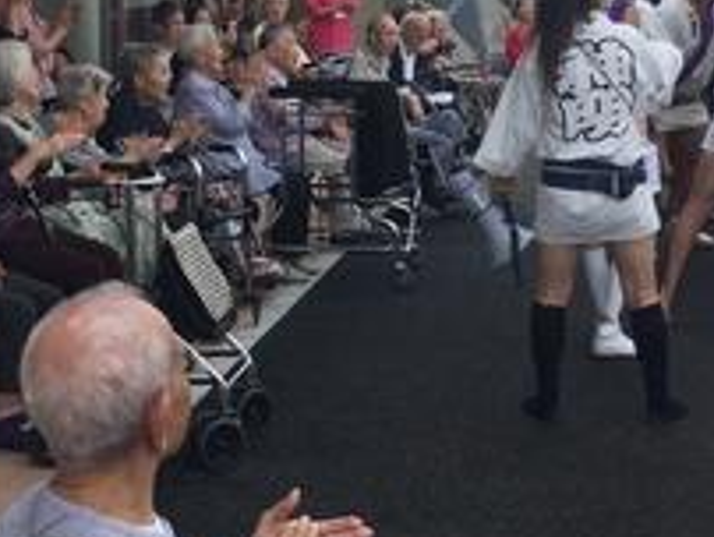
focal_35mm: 86
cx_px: 505
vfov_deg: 17.1
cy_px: 141
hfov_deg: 22.6
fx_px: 1776
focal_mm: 4.15
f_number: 2.2
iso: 32
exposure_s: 1/1980
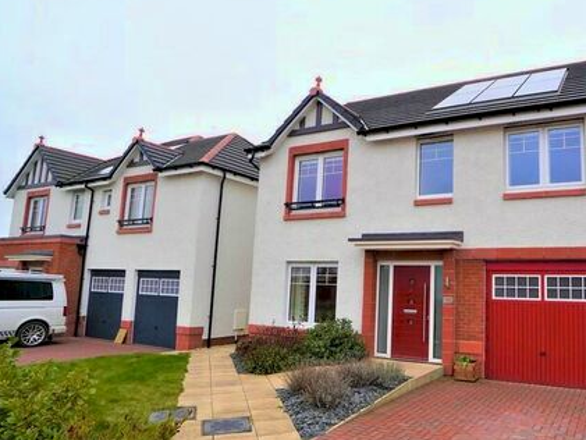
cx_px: 429
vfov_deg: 56.8
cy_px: 237
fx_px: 406
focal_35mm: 24
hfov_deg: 67.7
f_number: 8
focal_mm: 10
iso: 320
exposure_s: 1/125
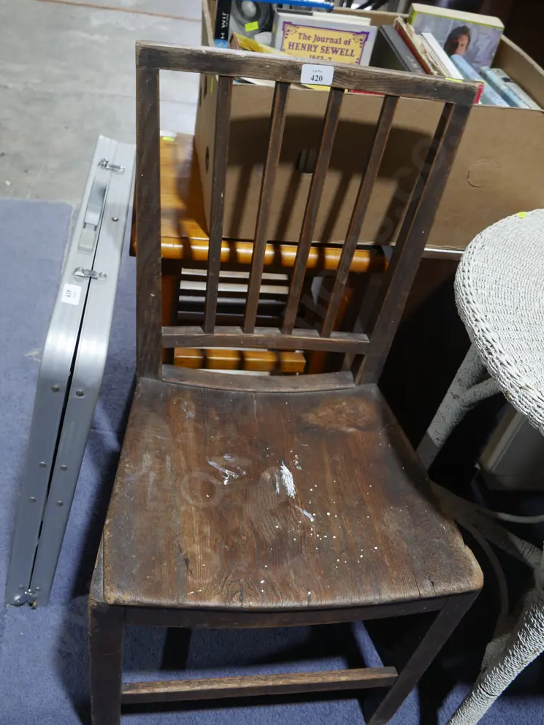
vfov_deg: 55.3
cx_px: 266
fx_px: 691
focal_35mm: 33
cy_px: 371
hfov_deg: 43.0
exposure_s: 1/60
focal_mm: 16
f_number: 3.6
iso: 400
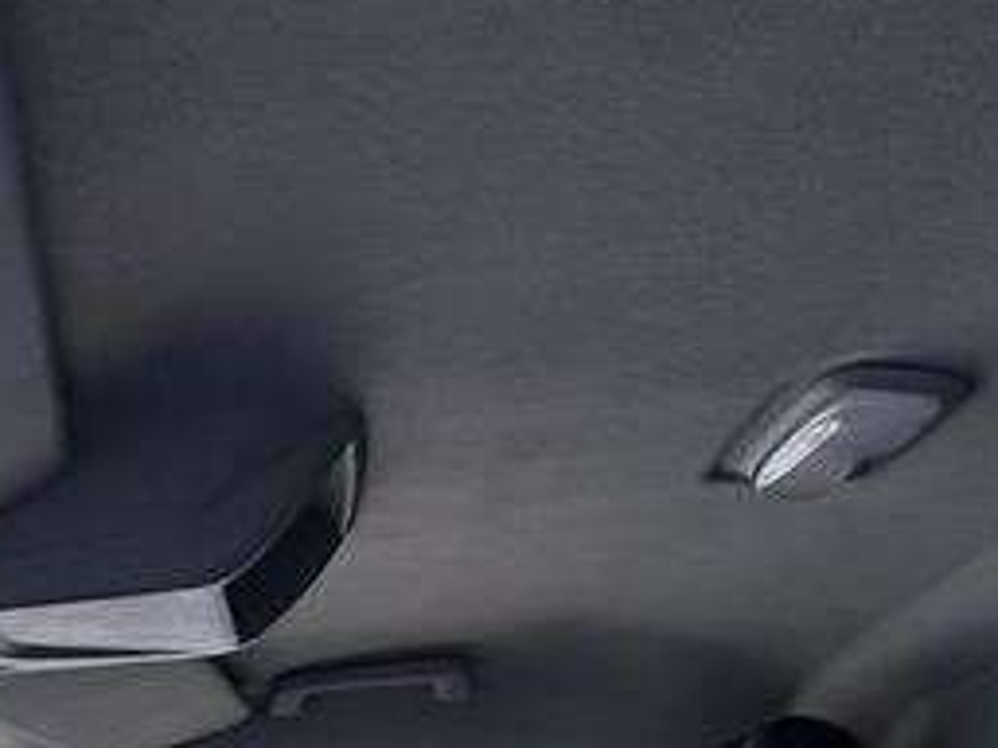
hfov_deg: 34.6
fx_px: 1413
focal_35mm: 49
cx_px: -47
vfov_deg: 21.9
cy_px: 1251
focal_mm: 2.22
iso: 50
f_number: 2.2
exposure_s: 1/119
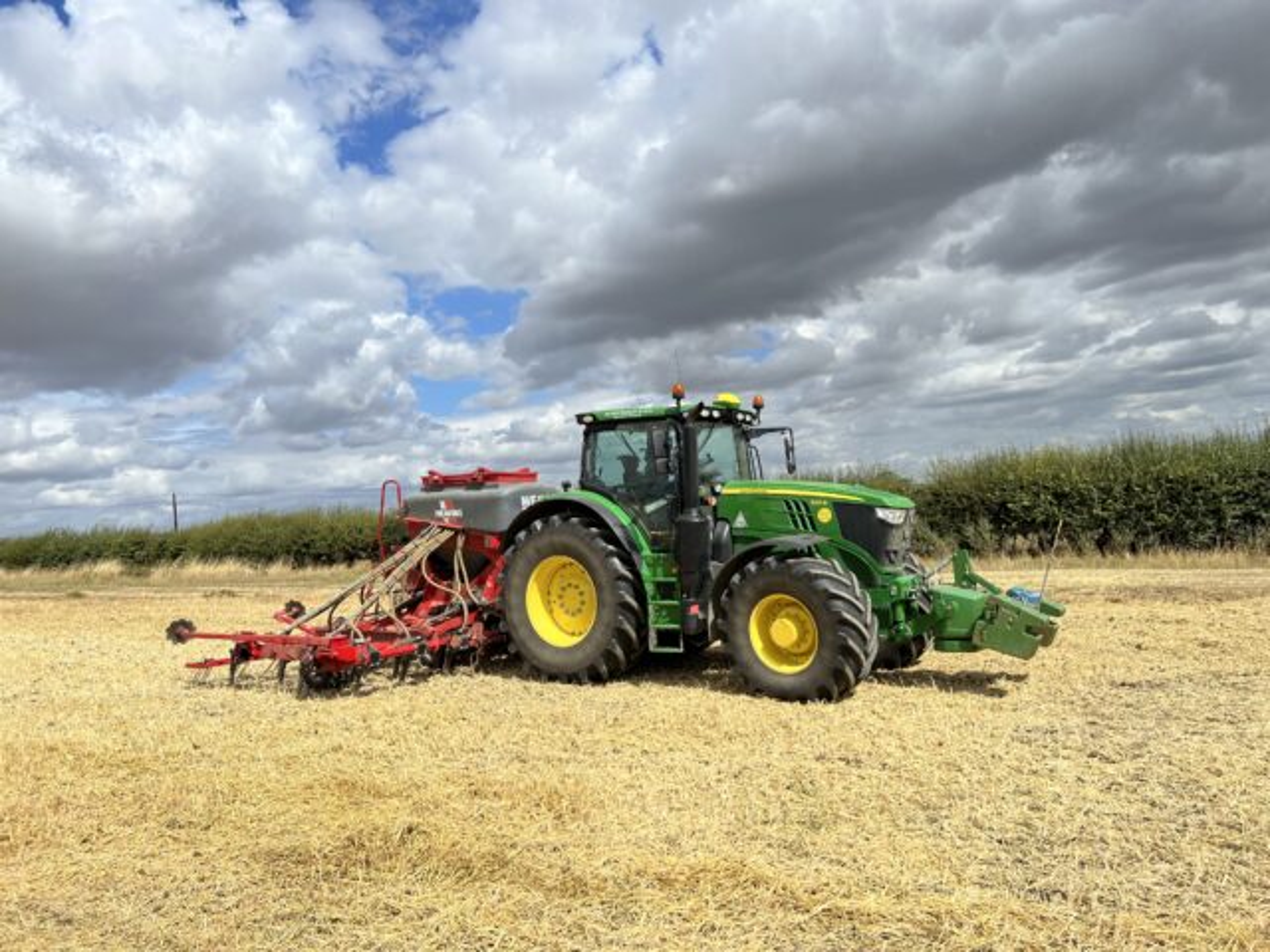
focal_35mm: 26
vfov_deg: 53.1
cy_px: 476
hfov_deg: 67.3
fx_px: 954
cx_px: 635
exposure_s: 1/6579
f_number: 1.5
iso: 50
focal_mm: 5.7
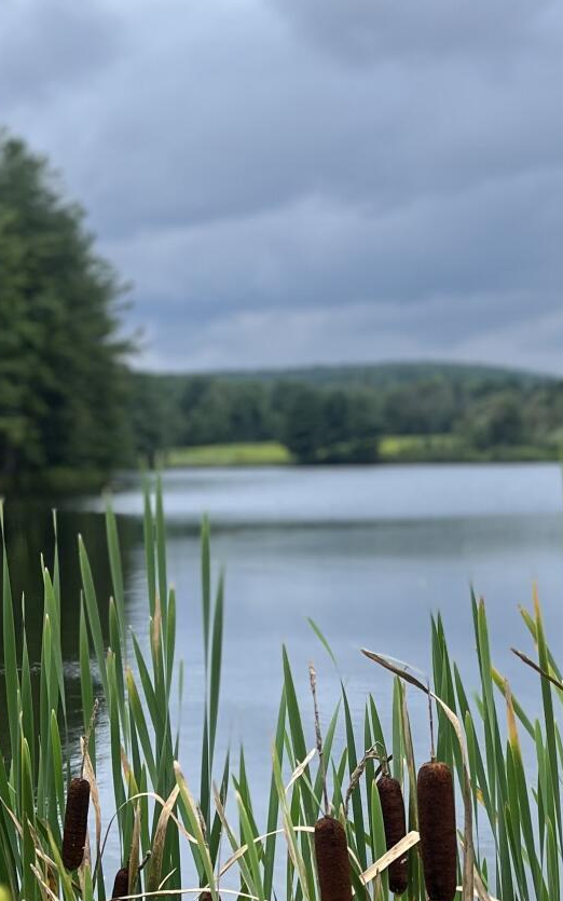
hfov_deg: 19.6
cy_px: 573
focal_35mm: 66
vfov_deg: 30.9
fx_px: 1620
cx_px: 432
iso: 50
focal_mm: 5.1
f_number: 1.6
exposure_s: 1/621
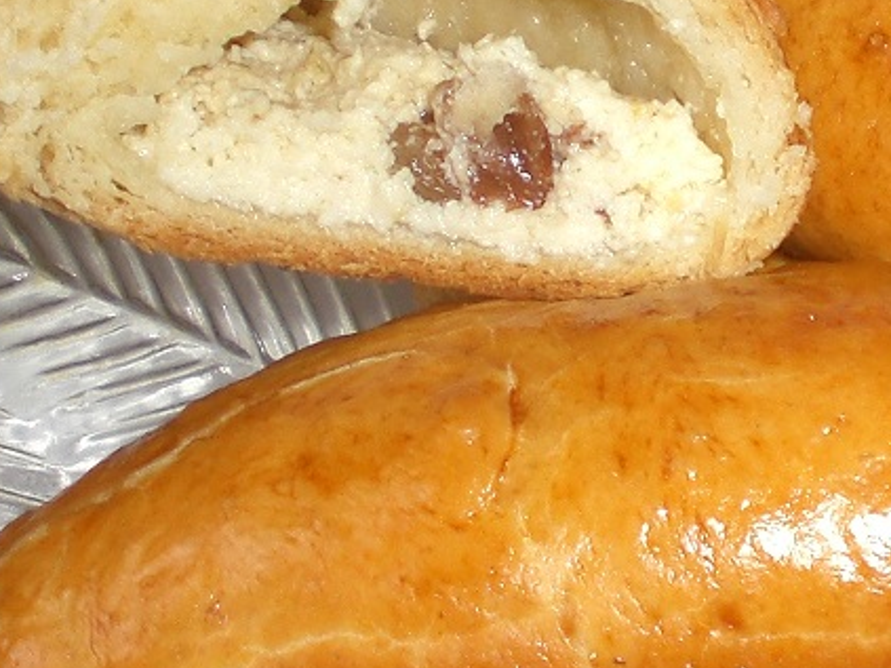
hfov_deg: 13.8
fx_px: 3551
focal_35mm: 138
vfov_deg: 10.7
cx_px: 1114
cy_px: 25
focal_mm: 6.3
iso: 50
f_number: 3.1
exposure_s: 1/60
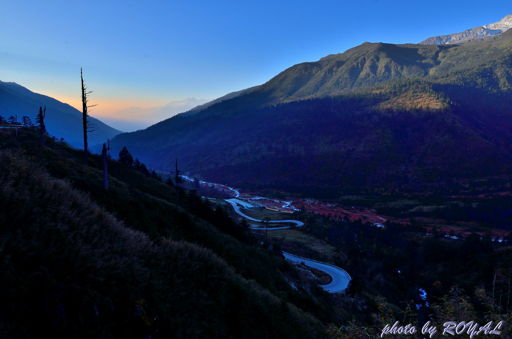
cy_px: 170
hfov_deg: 77.4
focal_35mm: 22
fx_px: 319
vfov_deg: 55.9
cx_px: 256
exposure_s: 1/125
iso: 200
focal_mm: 15
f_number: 14
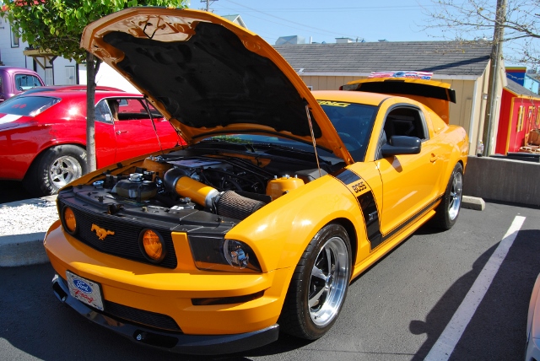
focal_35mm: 30
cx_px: 270
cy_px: 180
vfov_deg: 43.7
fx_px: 450
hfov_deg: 61.9
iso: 200
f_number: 9
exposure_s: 1/320
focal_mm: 20
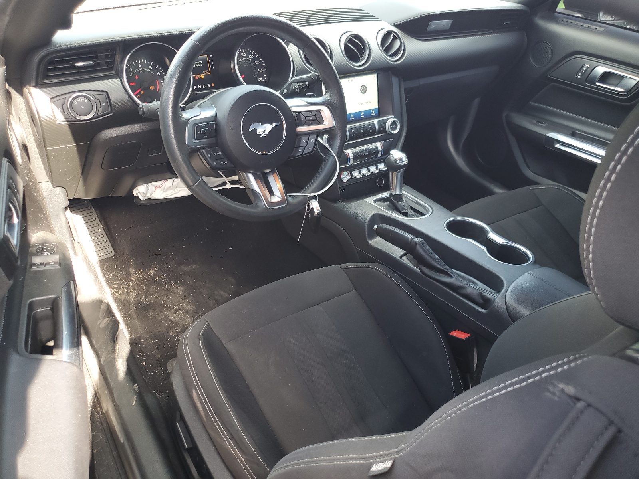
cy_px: 240
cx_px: 320
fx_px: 480
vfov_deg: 53.1
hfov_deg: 67.3
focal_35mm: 26
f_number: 1.5
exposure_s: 1/60.2
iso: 61
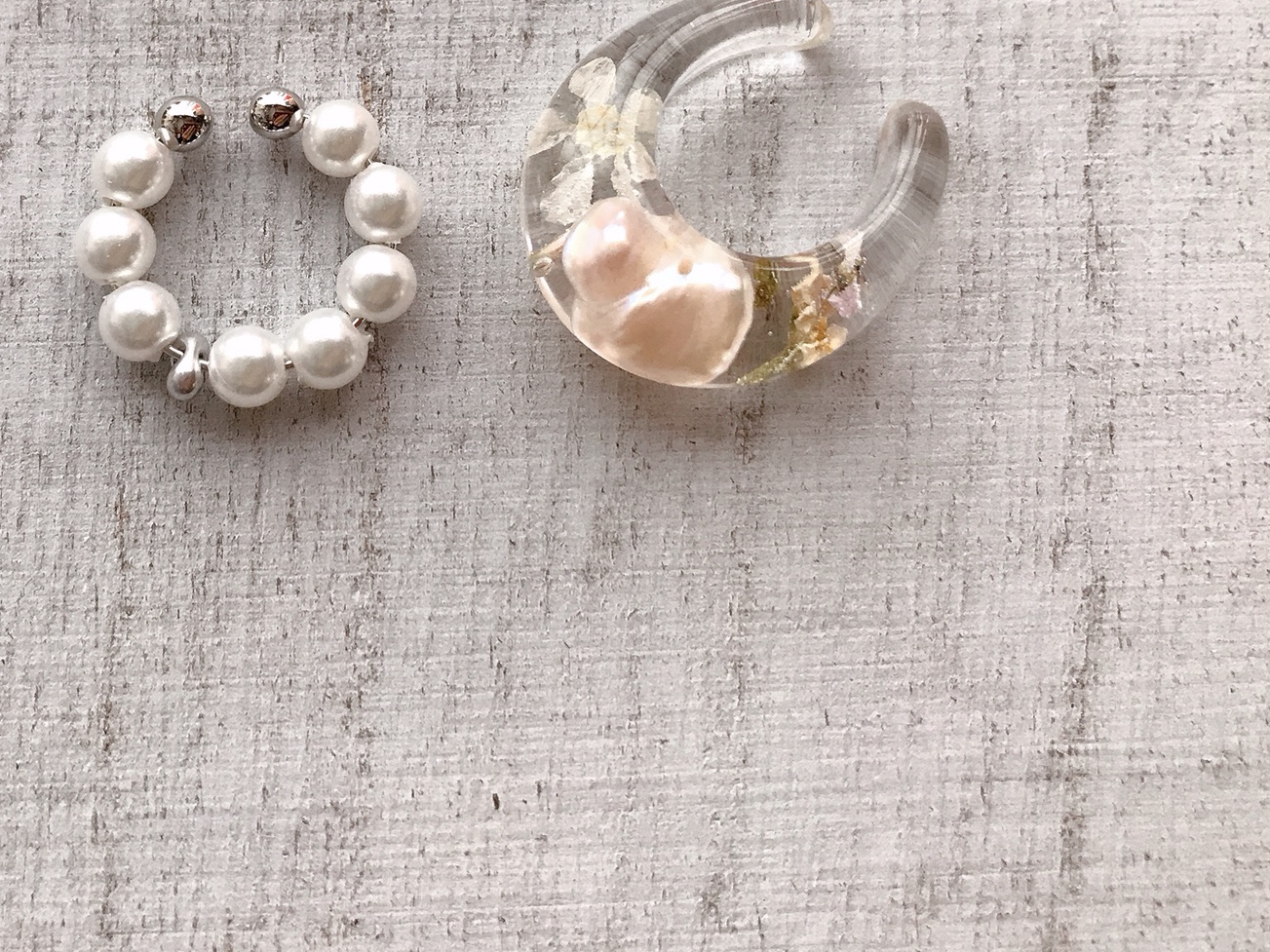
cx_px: 445
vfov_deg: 32.1
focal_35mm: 44
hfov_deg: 42.5
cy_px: 209
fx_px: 1614
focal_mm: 3.99
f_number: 1.8
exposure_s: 1/30
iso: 32
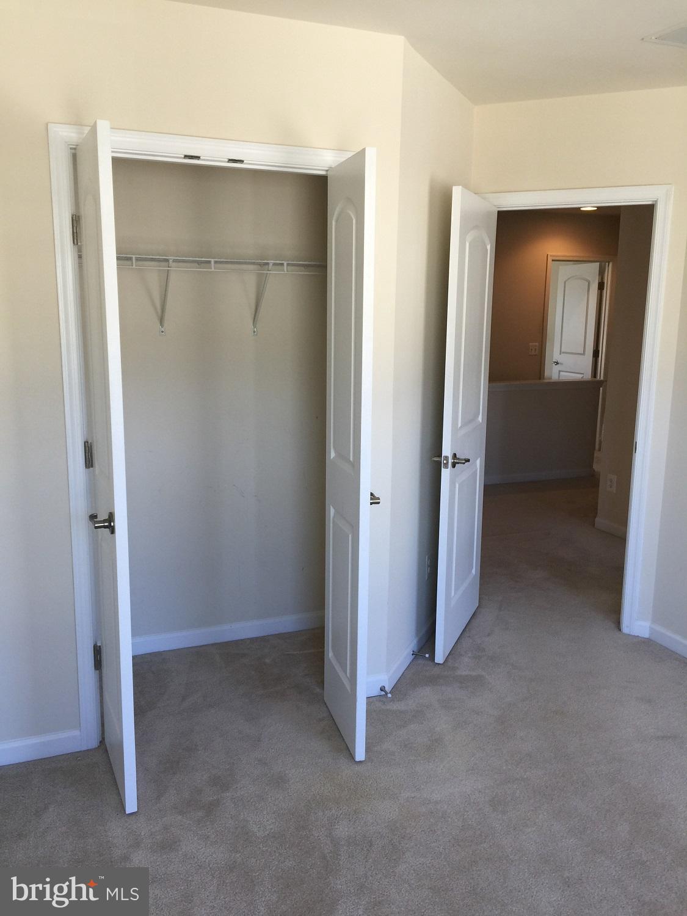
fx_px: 767
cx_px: 344
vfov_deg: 61.7
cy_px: 458
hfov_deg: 48.2
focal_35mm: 29
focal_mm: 4.15
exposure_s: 1/40
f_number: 2.2
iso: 32
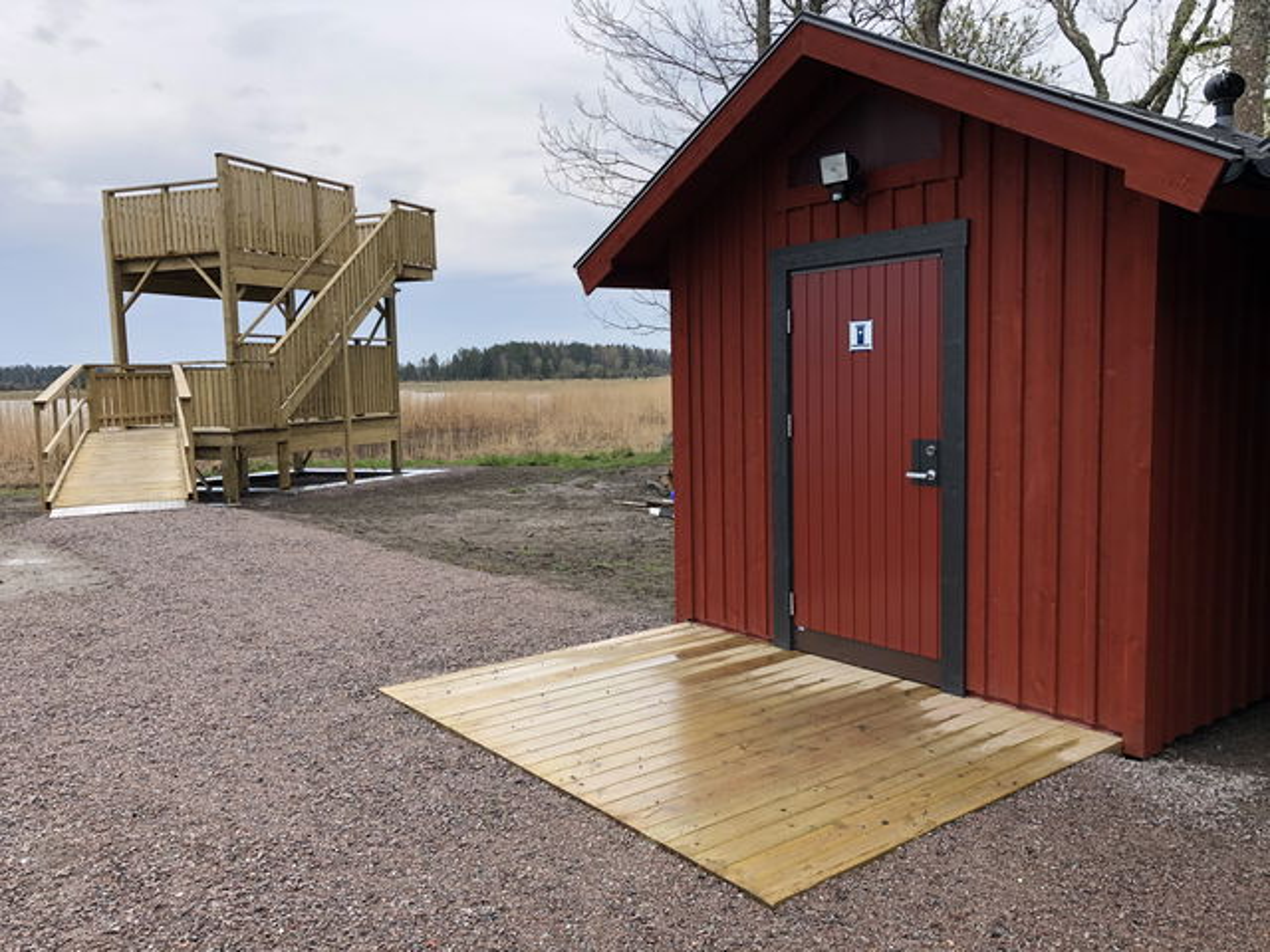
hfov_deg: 63.4
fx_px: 1027
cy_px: 476
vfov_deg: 49.7
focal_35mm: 28
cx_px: 635
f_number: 1.8
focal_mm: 3.99
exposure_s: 1/827
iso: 20
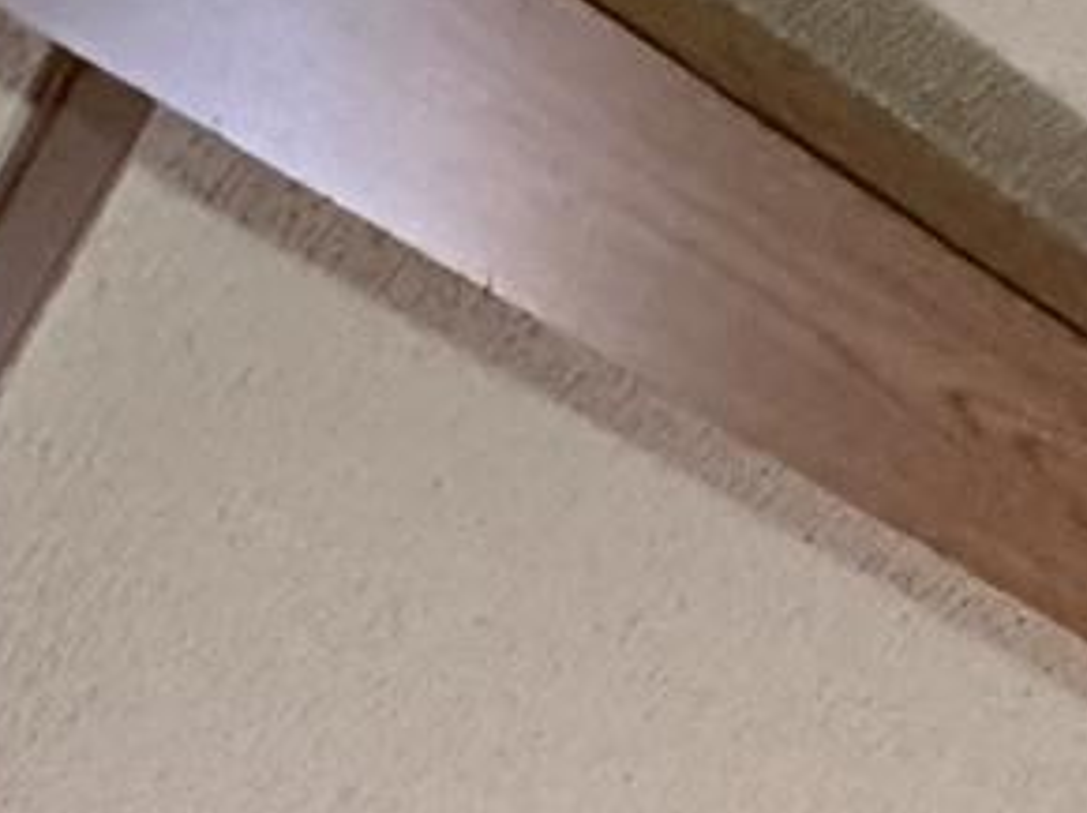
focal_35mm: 99
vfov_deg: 10.5
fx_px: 3106
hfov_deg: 18.9
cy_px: 2435
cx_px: 1267
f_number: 2.2
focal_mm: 2.22
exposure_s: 1/60
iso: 800
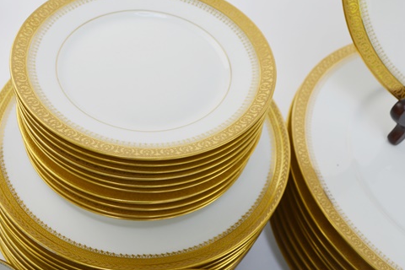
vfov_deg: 29.8
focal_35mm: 45
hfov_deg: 43.4
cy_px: 111
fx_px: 506
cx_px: 164
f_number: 6.3
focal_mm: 24
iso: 200
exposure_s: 1/160
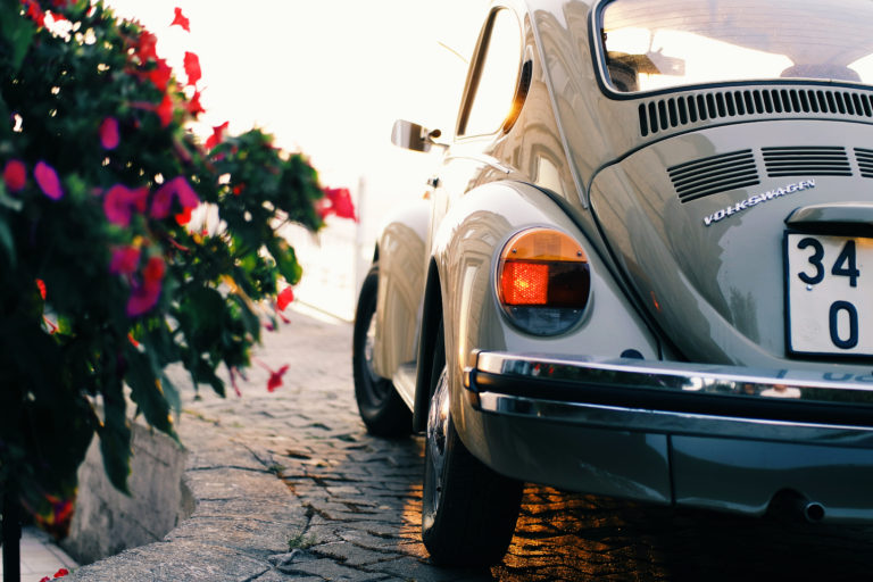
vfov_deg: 19.7
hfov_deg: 29.2
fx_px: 1673
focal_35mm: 69
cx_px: 436
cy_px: 291
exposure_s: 1/160
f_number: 1.8
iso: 100
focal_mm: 45
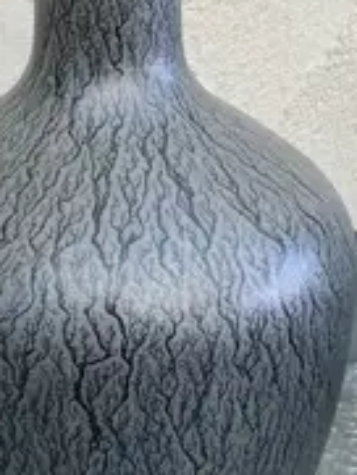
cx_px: 89
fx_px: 906
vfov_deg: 29.3
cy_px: 269
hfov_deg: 22.1
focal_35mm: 66
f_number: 1.8
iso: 50
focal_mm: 3.99
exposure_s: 1/121
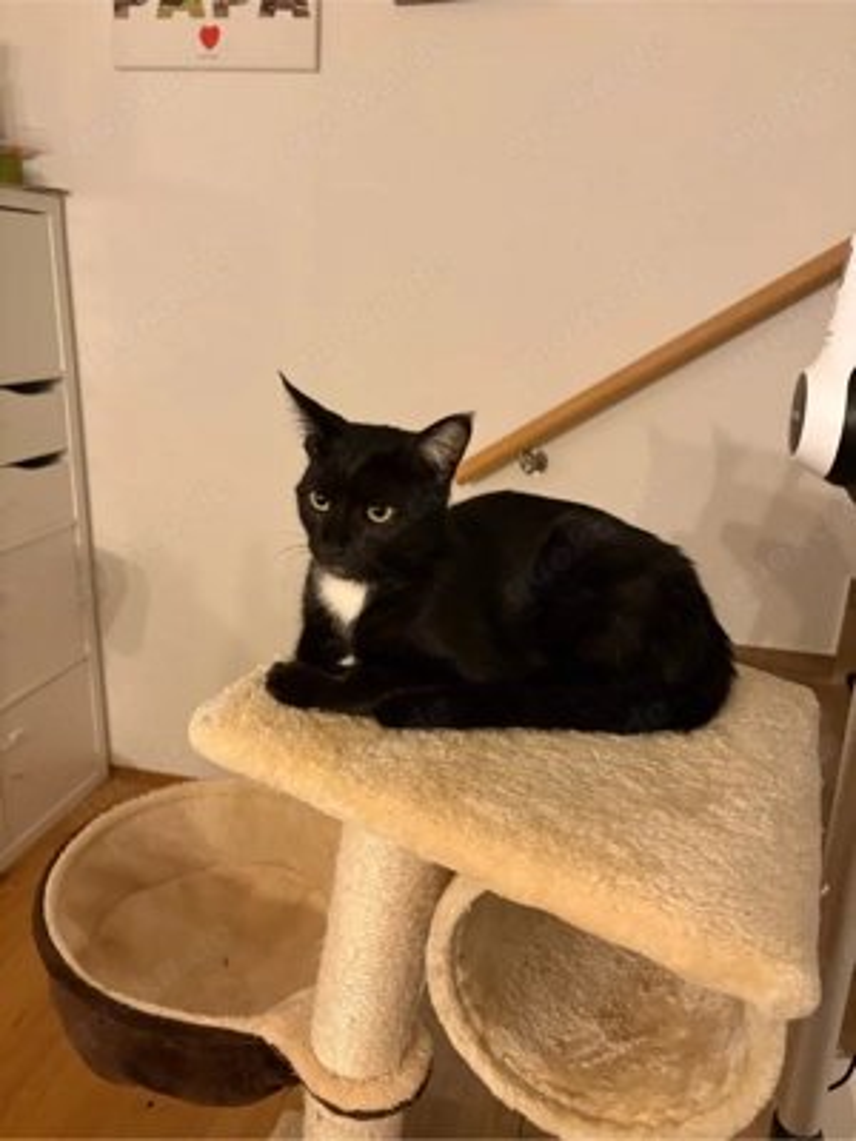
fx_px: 857
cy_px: 570
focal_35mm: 26
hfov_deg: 53.1
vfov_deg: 67.3
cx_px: 428
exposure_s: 1/50
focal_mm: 5.96
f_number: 1.6
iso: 400
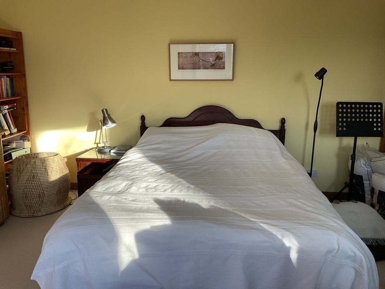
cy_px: 144
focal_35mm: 29
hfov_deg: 61.7
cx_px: 192
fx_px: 323
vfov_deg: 48.2
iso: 20
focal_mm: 3
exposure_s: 1/100
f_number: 1.8
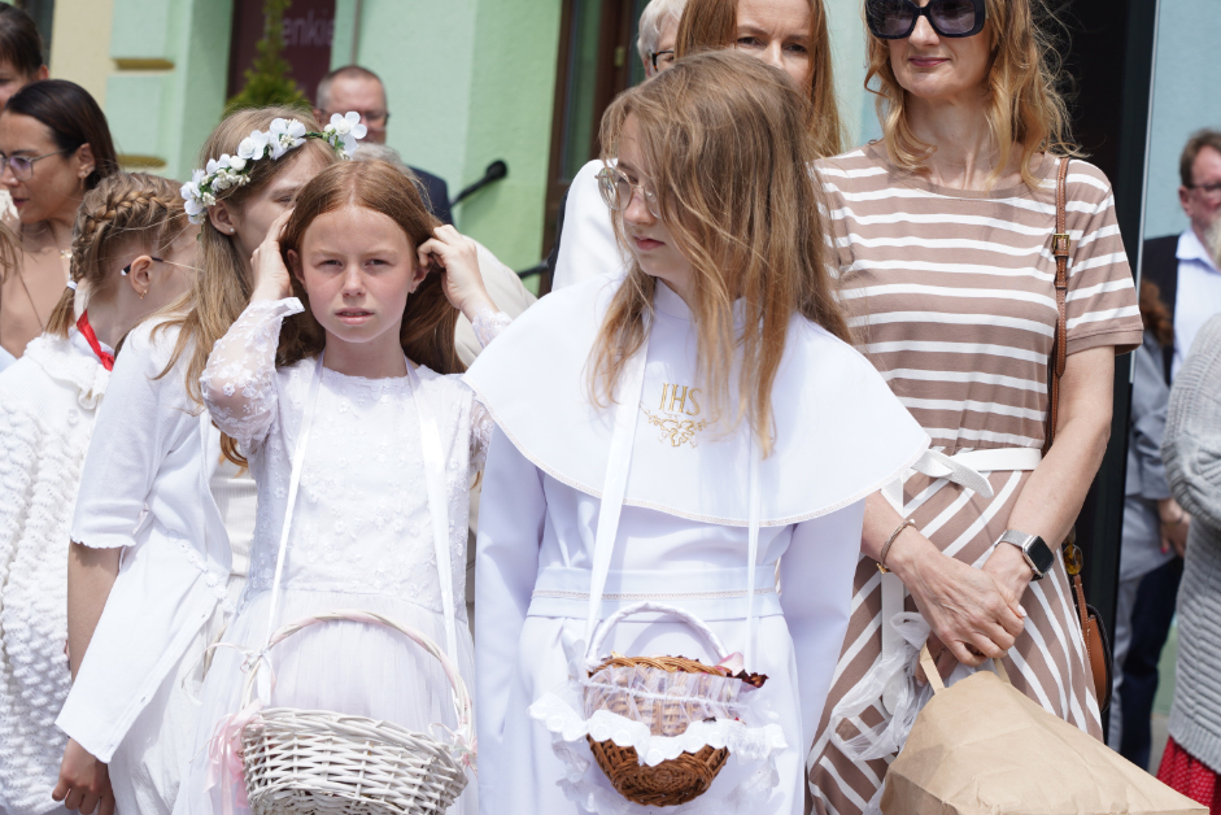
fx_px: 4919
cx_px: 602
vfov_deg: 9.5
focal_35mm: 145
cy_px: 415
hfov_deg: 14.1
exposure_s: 1/160
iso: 100
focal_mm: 105
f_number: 8
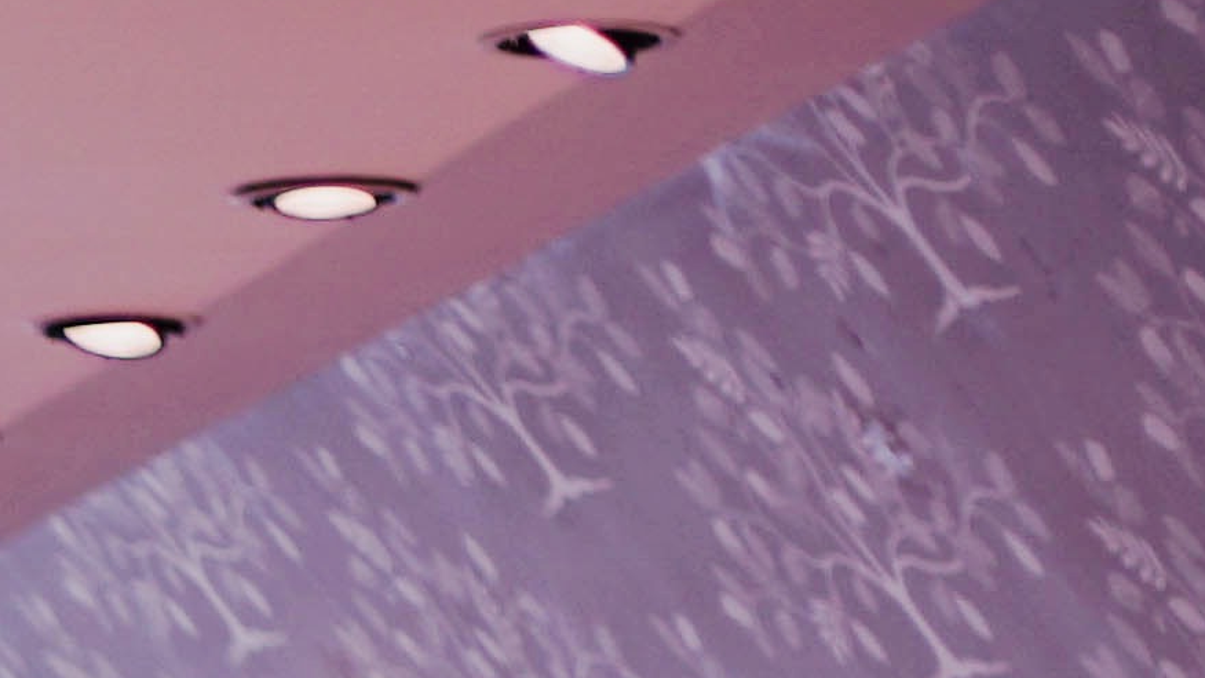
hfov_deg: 5.8
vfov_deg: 3.3
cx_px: -1533
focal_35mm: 359
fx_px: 11470
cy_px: 1903
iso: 100
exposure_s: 1/60
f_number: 1.8
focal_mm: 50
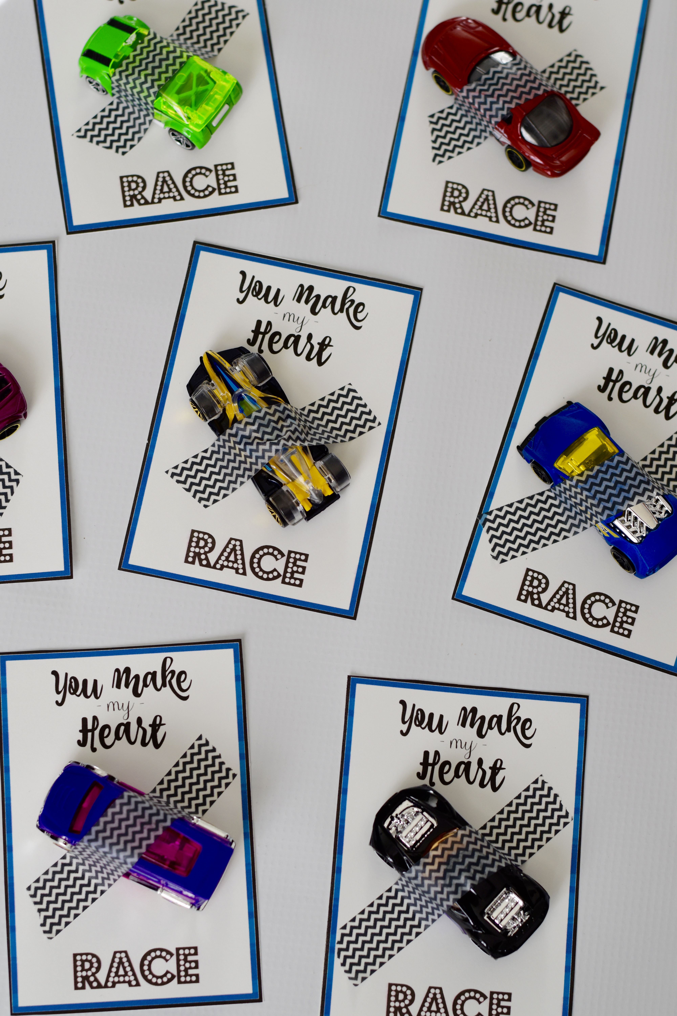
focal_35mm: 75
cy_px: 508
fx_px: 2115
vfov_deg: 27.0
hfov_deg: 18.2
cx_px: 338
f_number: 4
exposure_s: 1/60
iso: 500
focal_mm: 50
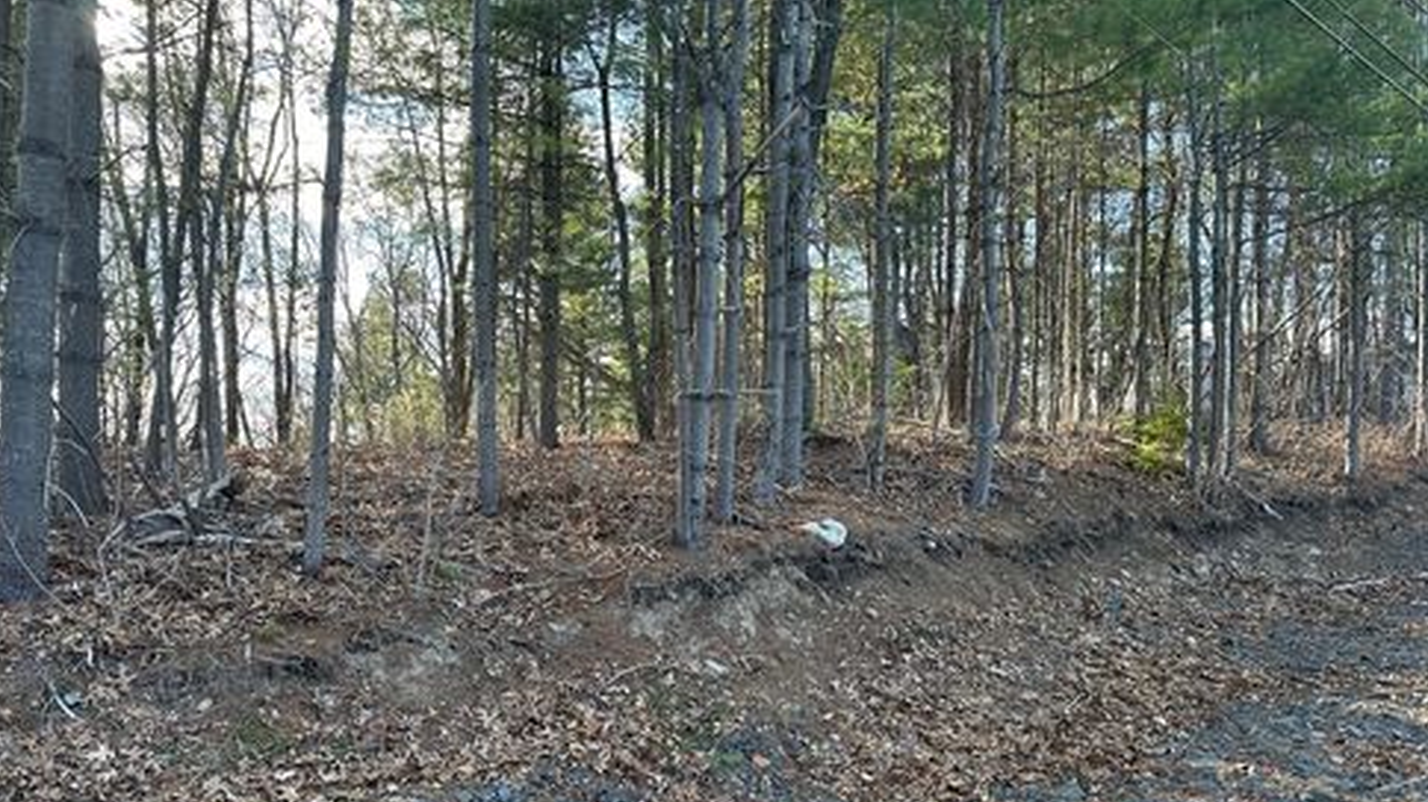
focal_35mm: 27
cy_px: 503
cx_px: 726
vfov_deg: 42.5
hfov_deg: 69.9
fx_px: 1022
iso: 80
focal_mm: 6.86
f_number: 1.78
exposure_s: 1/304
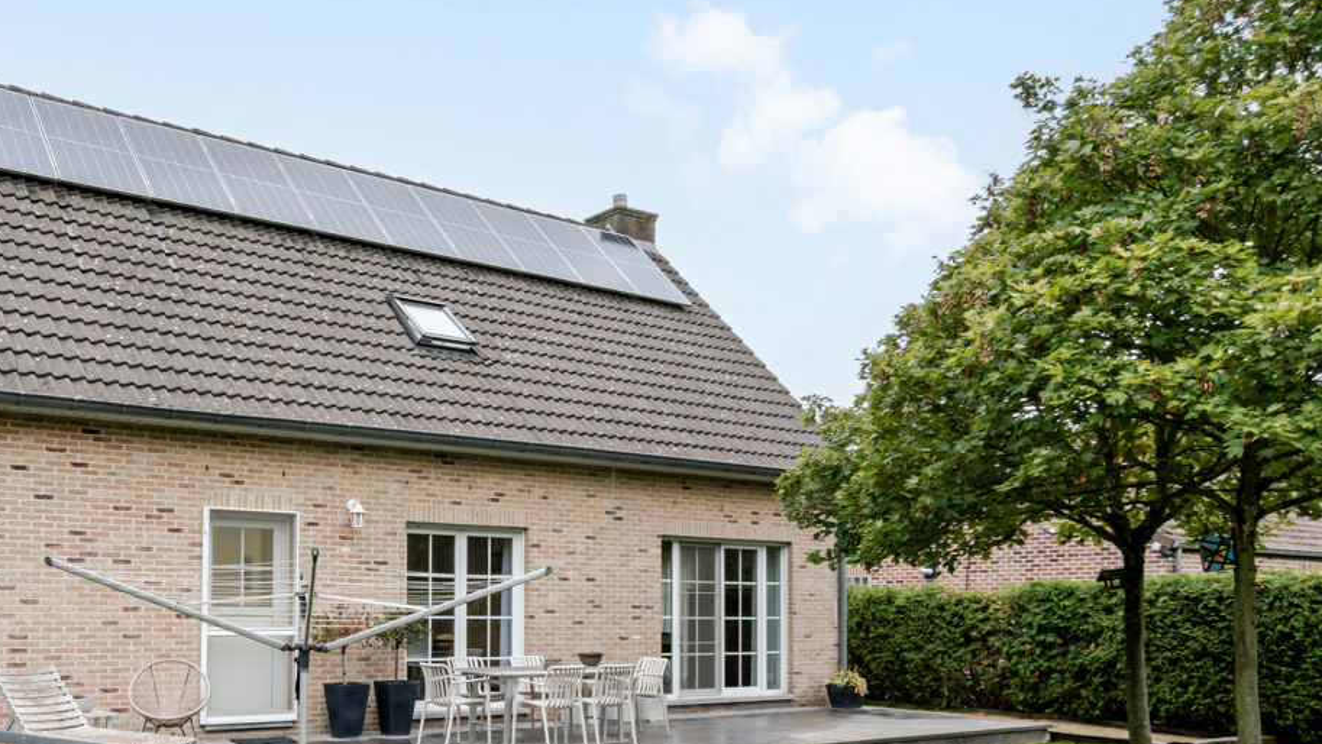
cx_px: 482
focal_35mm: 33
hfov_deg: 58.6
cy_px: 534
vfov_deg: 35.1
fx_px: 1157
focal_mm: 16
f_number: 11
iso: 800
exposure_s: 1/125
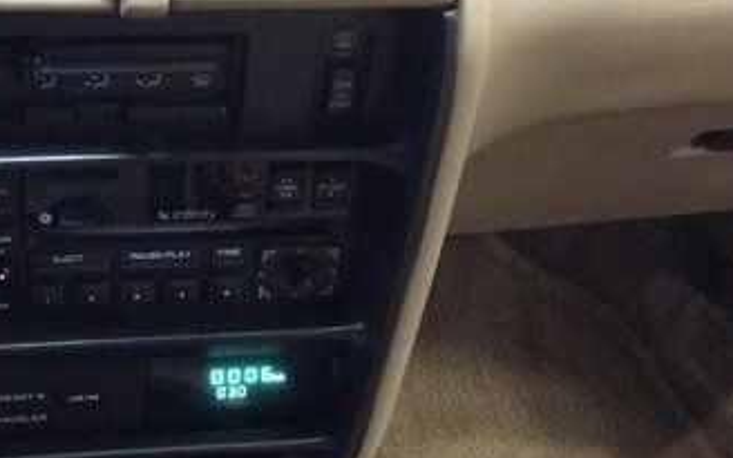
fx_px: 1318
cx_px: 190
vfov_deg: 19.7
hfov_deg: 30.6
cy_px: 266
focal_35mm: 66
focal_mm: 3.3
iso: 320
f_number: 2.4
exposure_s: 1/15
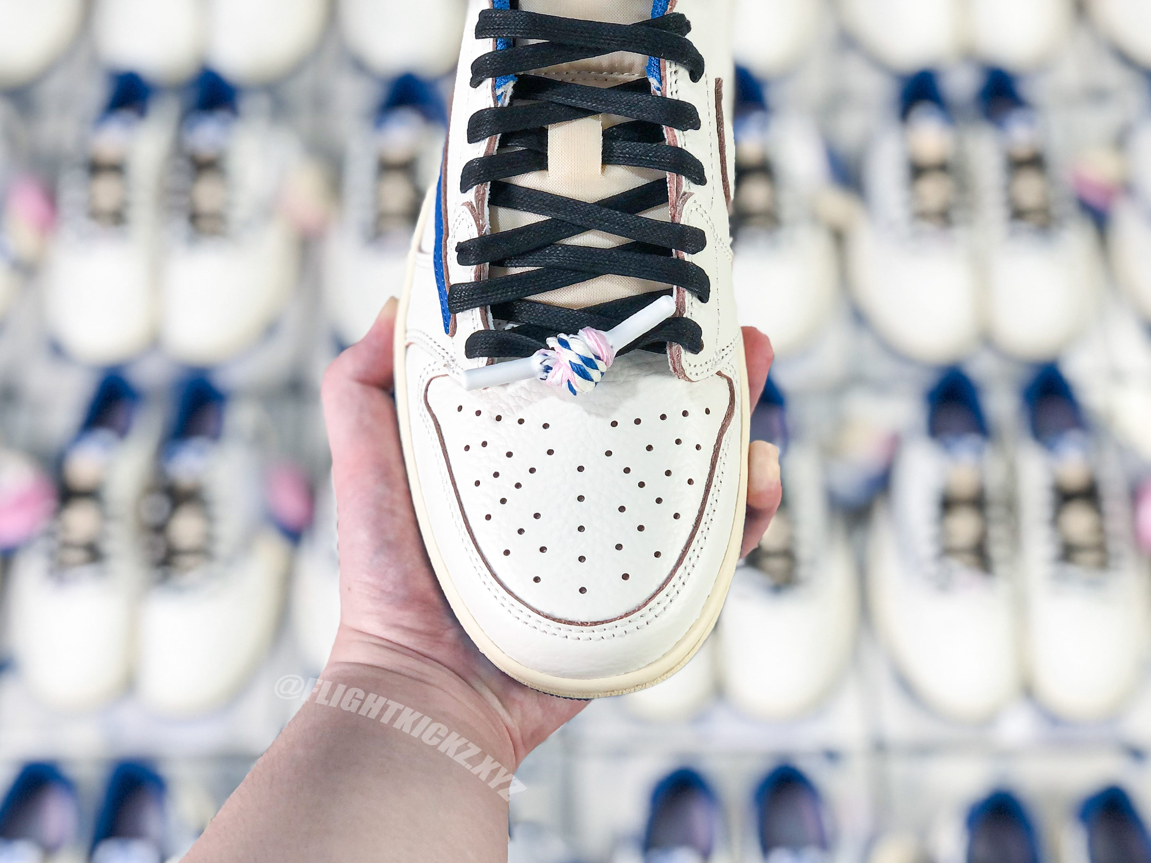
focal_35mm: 52
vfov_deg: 28.0
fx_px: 1729
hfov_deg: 36.8
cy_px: 432
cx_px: 576
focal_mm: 6
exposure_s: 1/60
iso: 64
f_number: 2.4
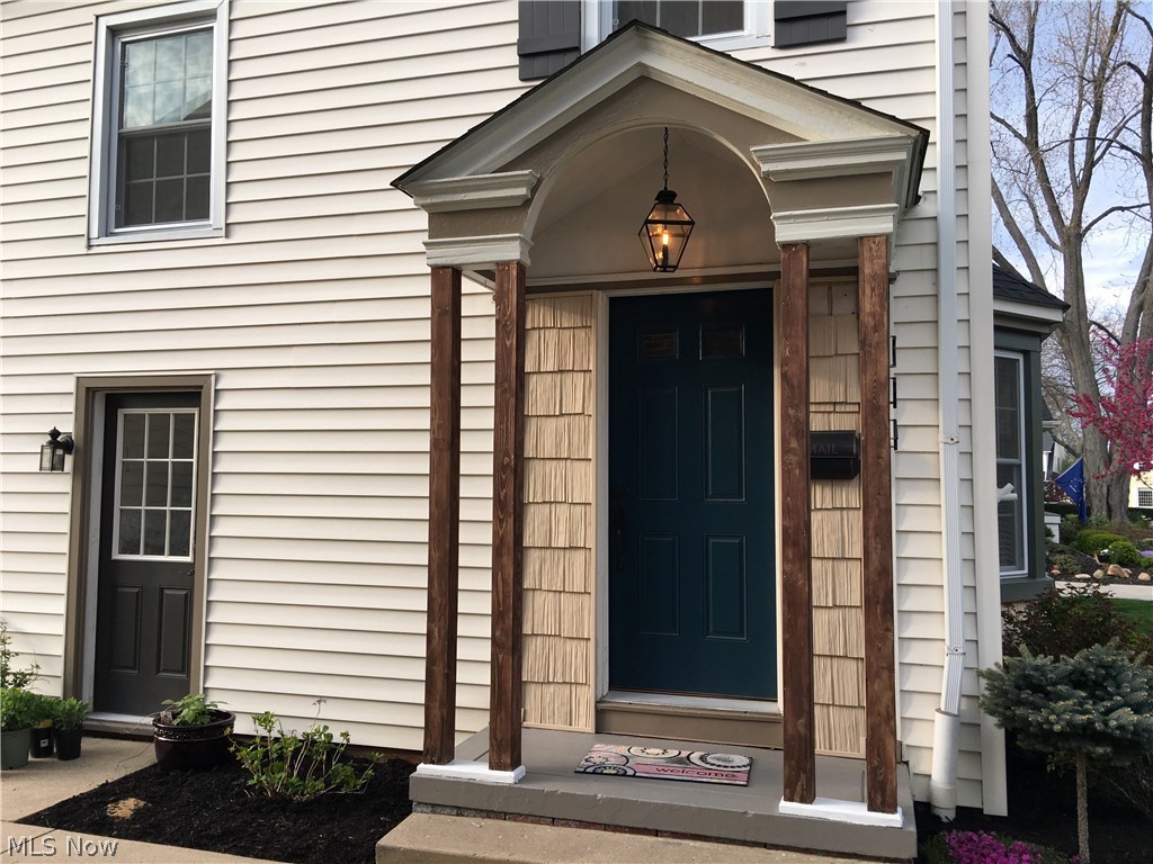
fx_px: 966
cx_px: 576
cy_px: 432
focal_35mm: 29
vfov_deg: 48.2
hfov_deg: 61.7
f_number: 2.2
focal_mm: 4.15
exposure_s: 1/153
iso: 25
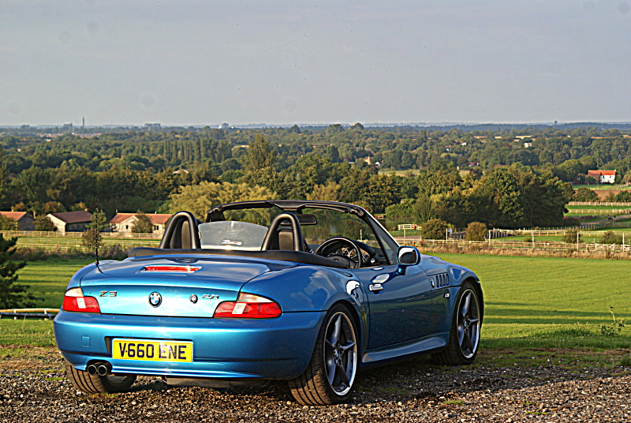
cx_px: 316
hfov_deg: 19.4
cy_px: 212
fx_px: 1843
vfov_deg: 13.1
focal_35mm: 105
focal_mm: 70
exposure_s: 1/160
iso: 100
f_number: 7.1
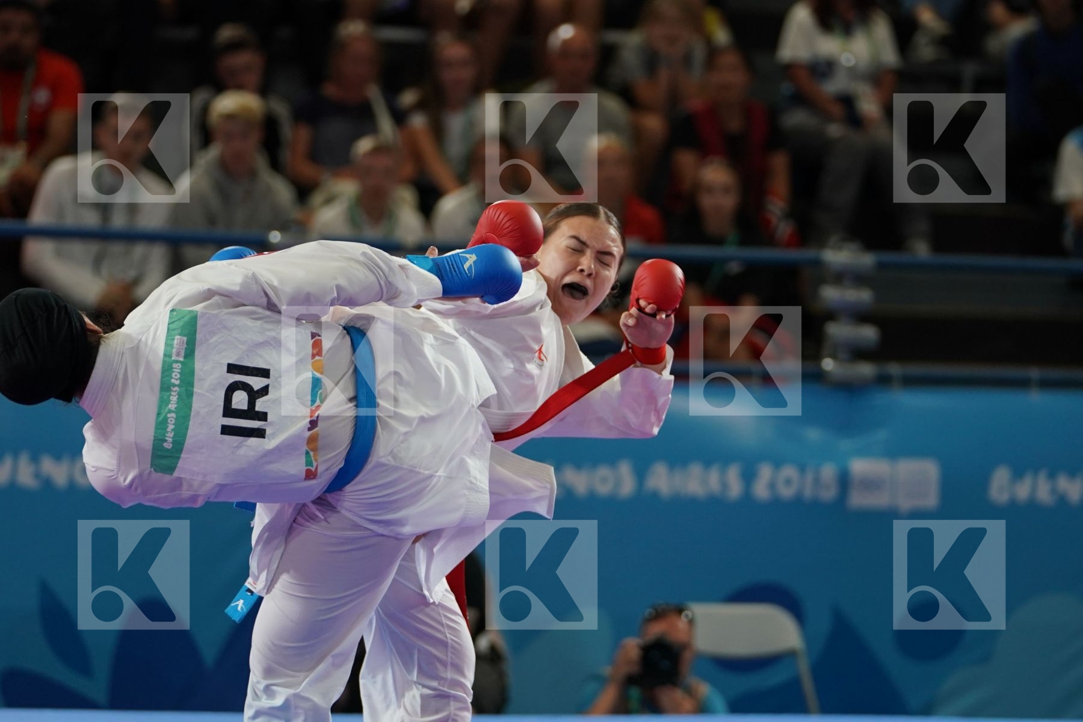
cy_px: 361
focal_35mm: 222
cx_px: 542
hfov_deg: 9.3
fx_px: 6678
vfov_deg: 6.2
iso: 1000
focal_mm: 148
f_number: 2.8
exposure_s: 1/1000
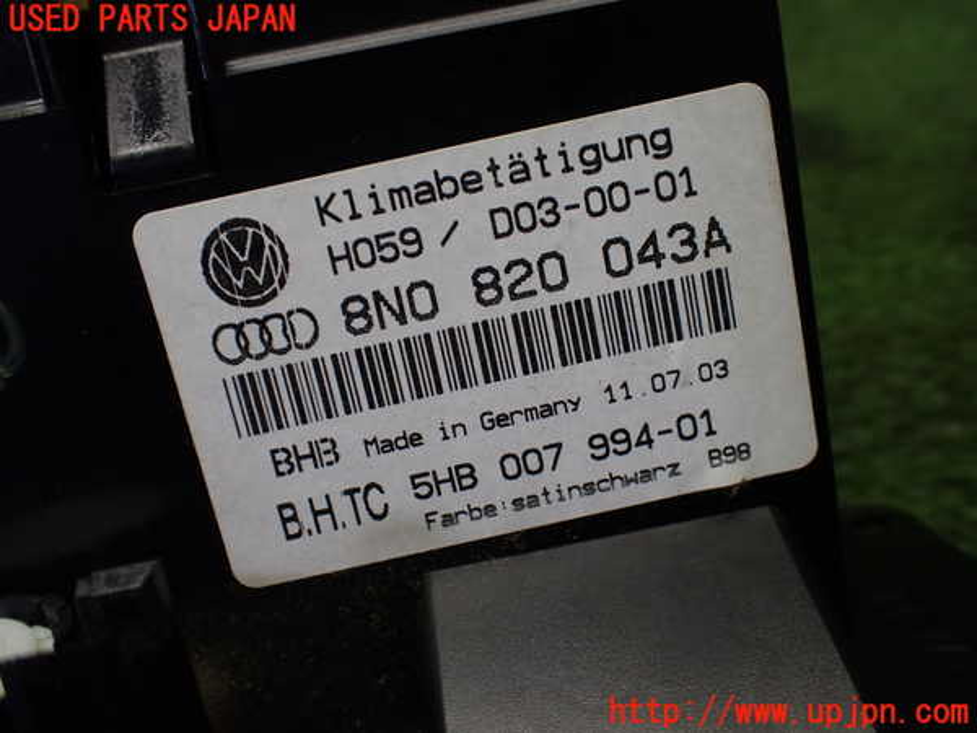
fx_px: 847
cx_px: 488
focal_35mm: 30
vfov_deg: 46.8
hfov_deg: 60.0
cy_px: 366
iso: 200
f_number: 2.3
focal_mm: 5.4
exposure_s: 1/125
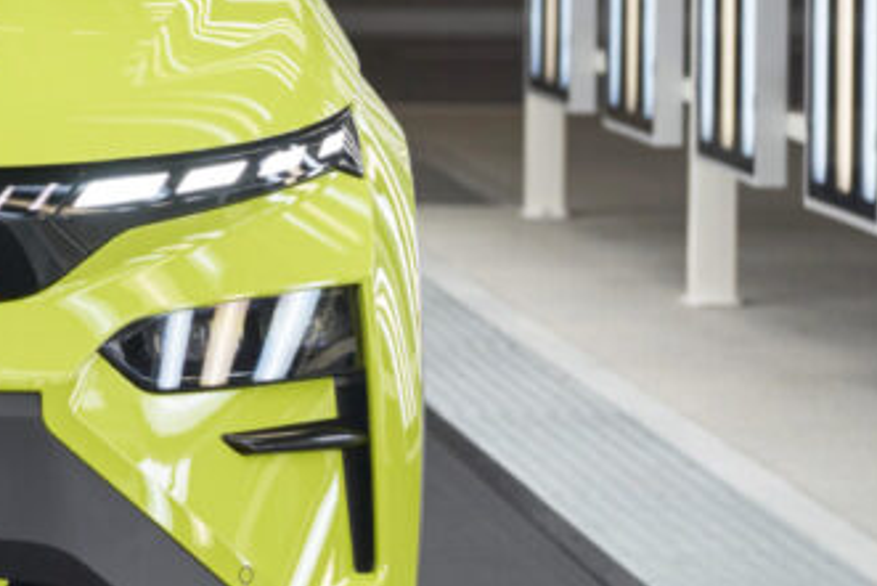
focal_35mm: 289
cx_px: -350
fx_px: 7043
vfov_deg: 4.8
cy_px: -9
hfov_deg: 7.0
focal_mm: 70
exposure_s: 1/60
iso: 200
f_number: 3.2
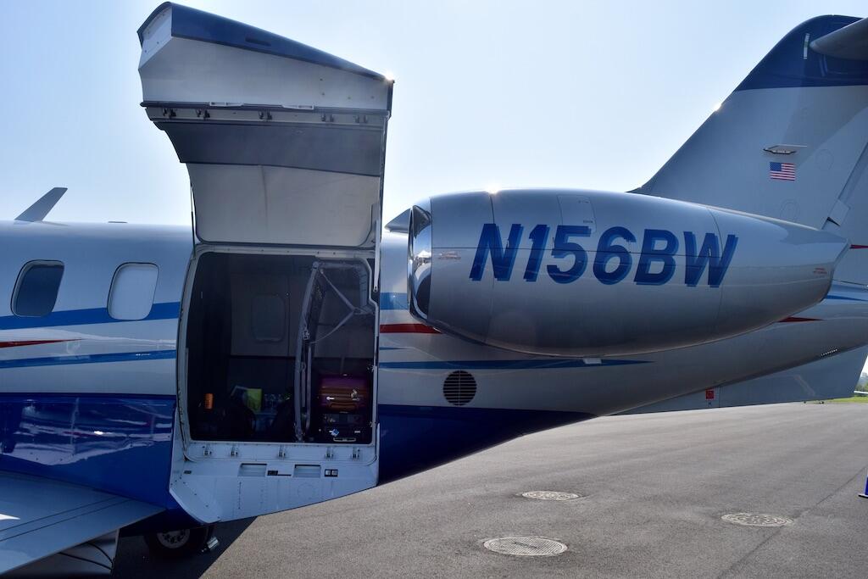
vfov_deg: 47.9
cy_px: 290
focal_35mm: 27
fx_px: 651
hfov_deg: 67.4
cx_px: 434
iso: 400
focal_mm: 18
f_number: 14
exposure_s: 1/800
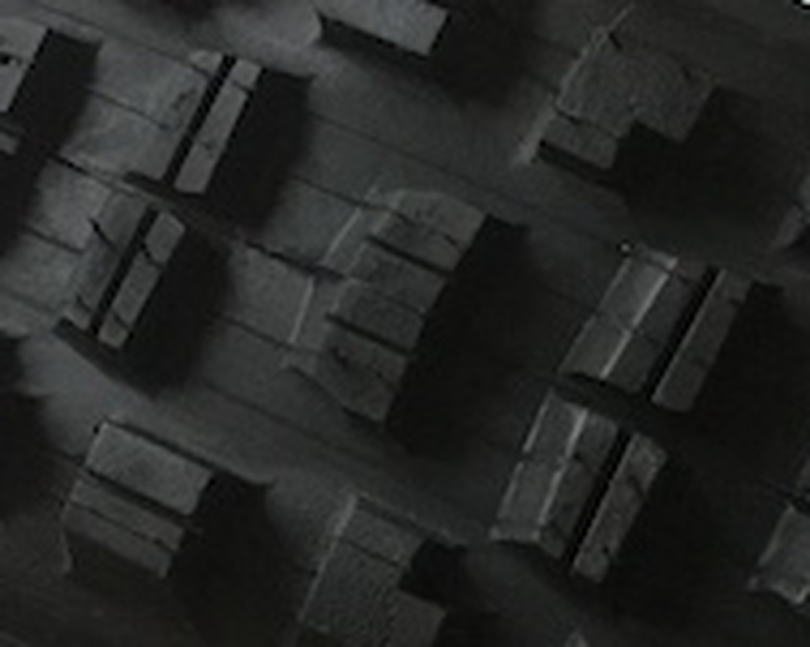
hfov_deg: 15.0
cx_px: 583
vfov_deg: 12.0
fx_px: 3067
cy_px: 531
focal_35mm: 128
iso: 250
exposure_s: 1/33
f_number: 2.4
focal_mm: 3.3
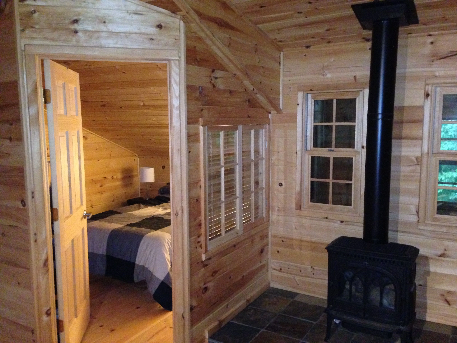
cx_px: 228
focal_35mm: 33
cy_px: 172
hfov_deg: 55.4
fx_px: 436
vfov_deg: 42.9
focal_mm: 4.12
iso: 800
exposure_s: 1/16
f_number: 2.4
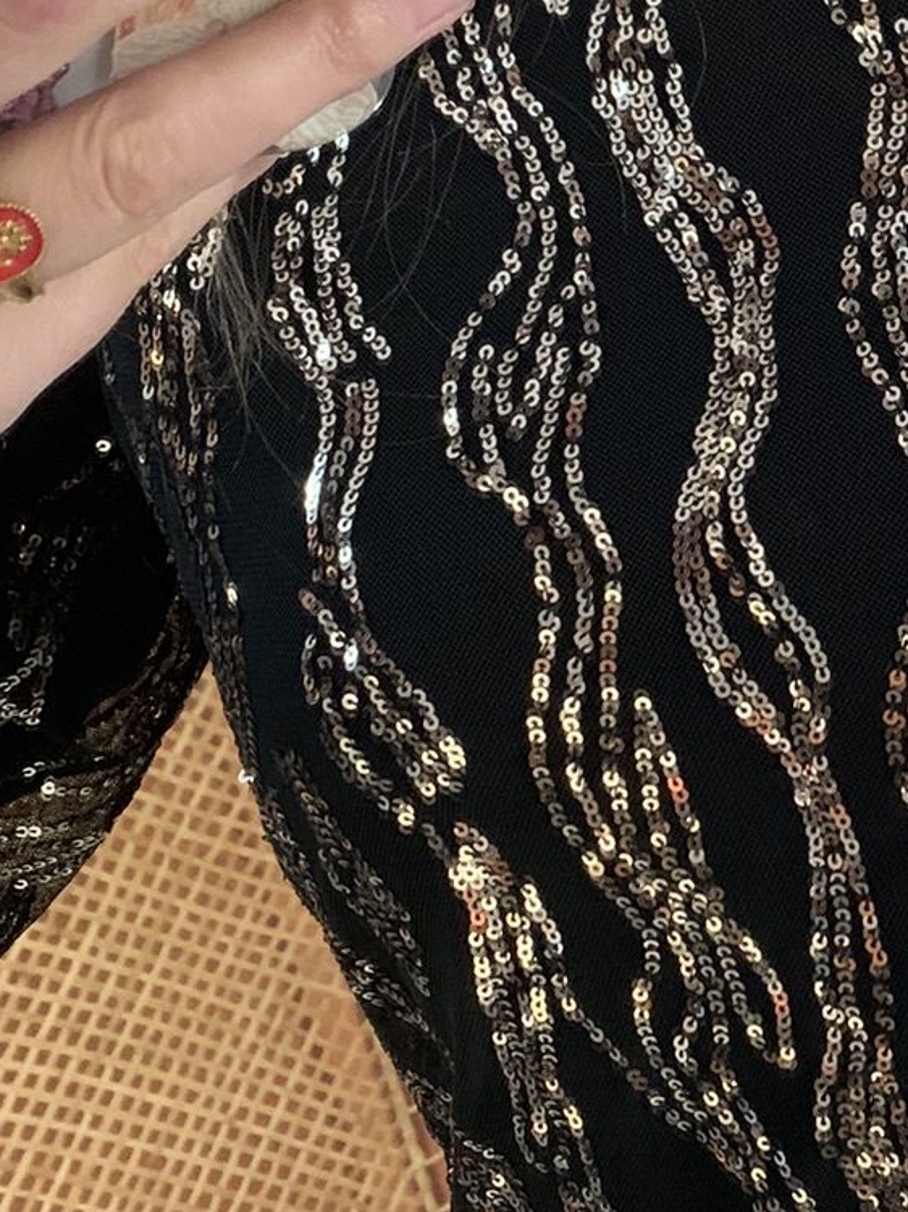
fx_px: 2485
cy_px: 451
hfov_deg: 19.6
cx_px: 1063
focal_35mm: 71
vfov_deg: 27.3
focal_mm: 4.25
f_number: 1.8
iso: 500
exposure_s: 1/30
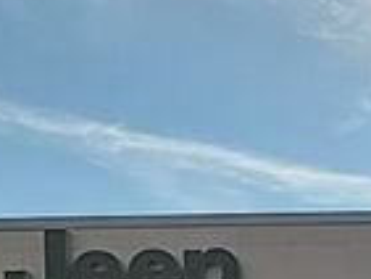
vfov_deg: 11.6
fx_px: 1266
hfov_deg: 14.1
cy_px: 505
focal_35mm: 118
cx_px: 739
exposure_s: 1/2544
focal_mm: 5.4
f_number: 1.8
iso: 50
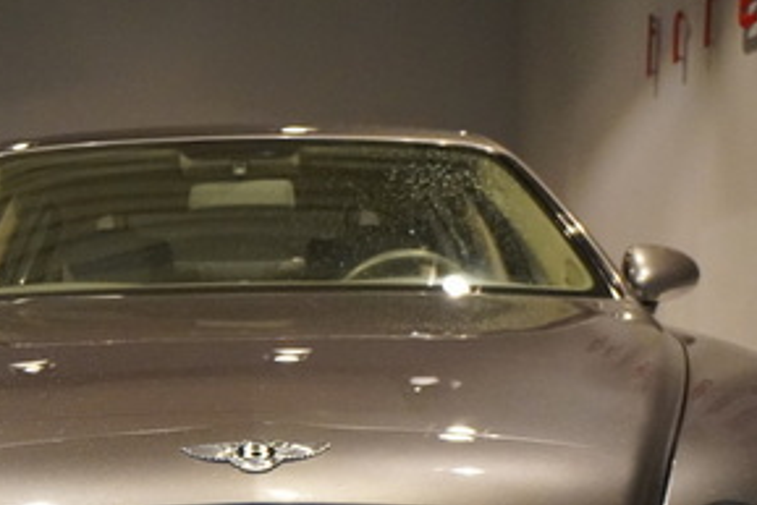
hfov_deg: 32.0
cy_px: 576
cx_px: 275
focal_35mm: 62
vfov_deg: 20.6
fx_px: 1312
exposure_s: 1/160
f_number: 4
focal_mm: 15
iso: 4000
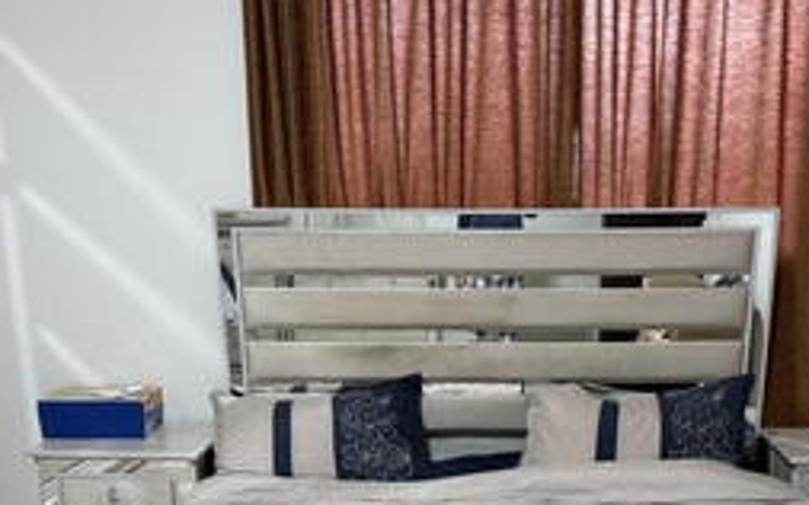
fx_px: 1014
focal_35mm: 46
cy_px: 513
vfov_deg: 26.4
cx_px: 488
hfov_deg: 43.3
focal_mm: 6.76
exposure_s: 1/60
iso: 125
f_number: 1.78
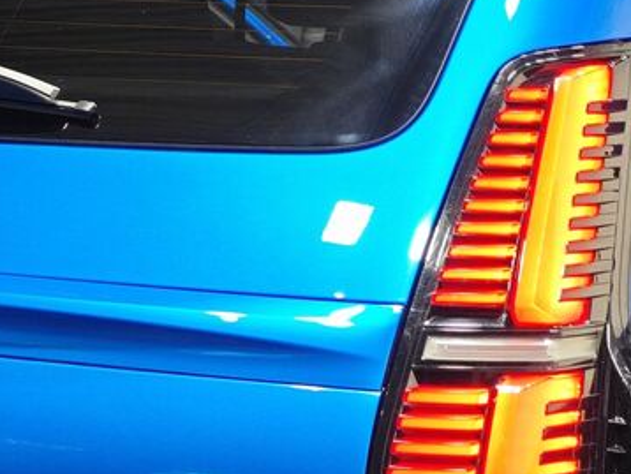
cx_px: -53
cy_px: 426
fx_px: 3265
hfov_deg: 10.9
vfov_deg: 8.3
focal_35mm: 179
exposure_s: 1/100
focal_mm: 12.28
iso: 80
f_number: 1.8
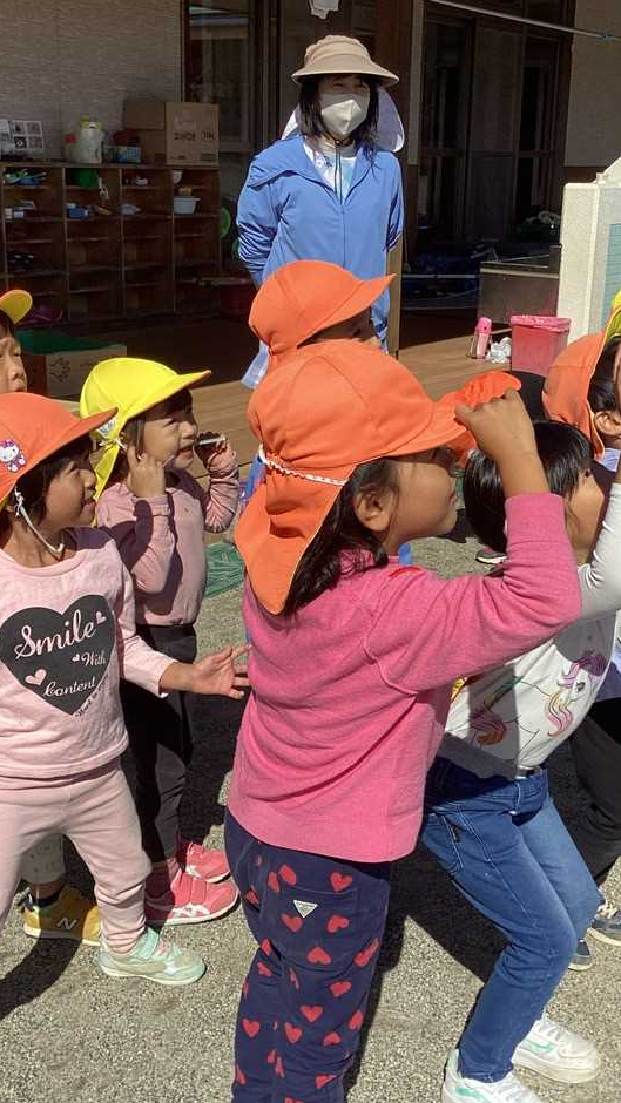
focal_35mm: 46
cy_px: 562
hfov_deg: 25.9
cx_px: 390
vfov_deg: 44.6
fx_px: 1346
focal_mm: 3.3
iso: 25
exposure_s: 1/2203
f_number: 2.4
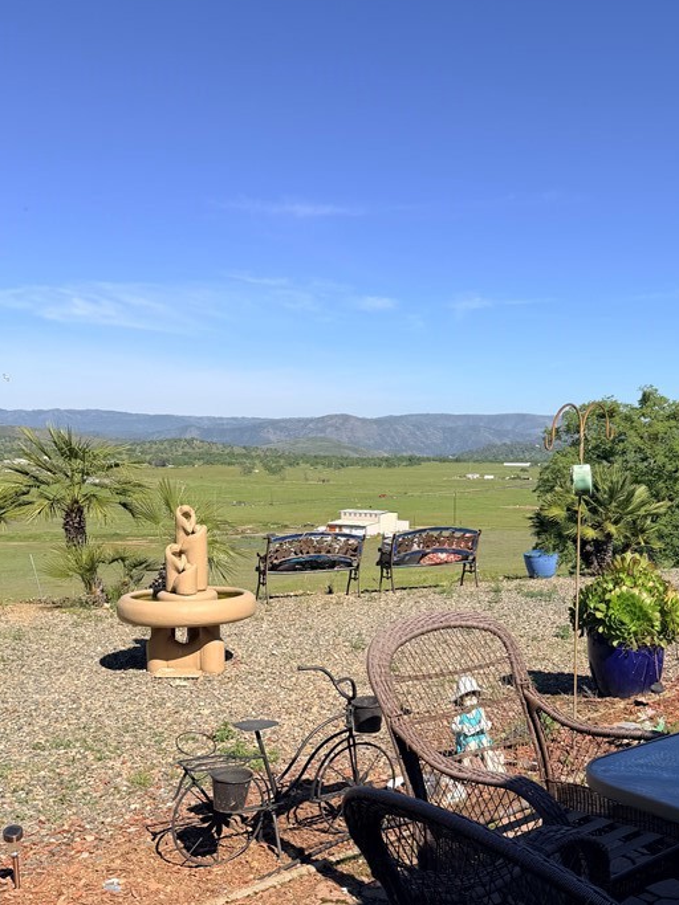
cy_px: 531
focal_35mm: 36
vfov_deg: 51.1
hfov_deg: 39.5
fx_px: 942
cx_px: 399
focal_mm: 6.76
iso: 80
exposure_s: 1/5714
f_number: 1.78
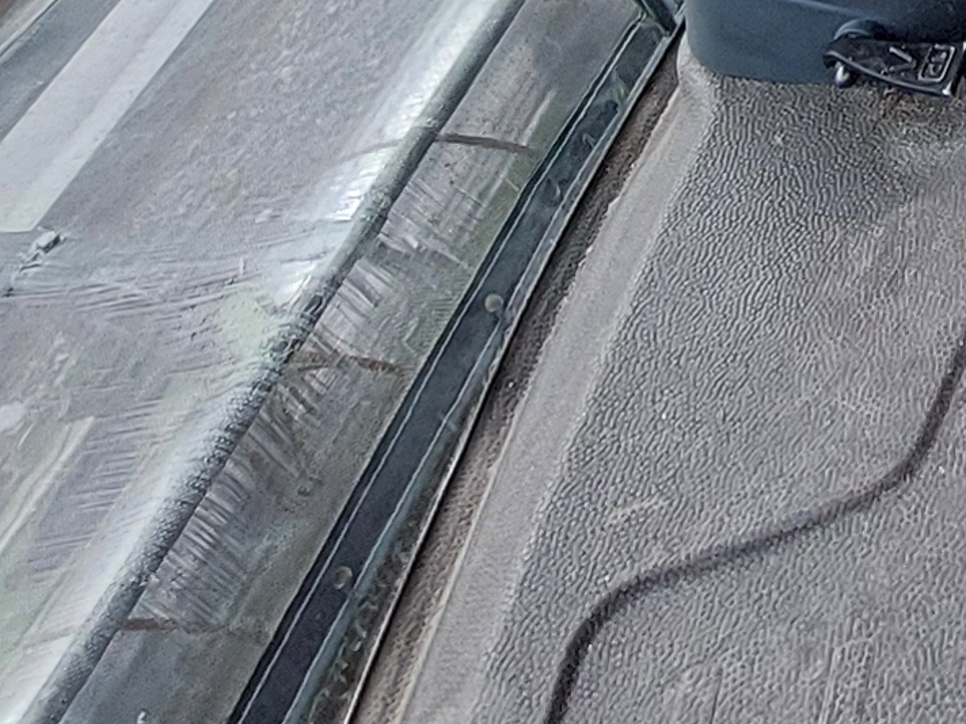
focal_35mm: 73
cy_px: -1053
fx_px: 2037
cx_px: 1617
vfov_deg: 13.8
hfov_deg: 20.7
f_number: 2.2
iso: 50
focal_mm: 1.74
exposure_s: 1/178
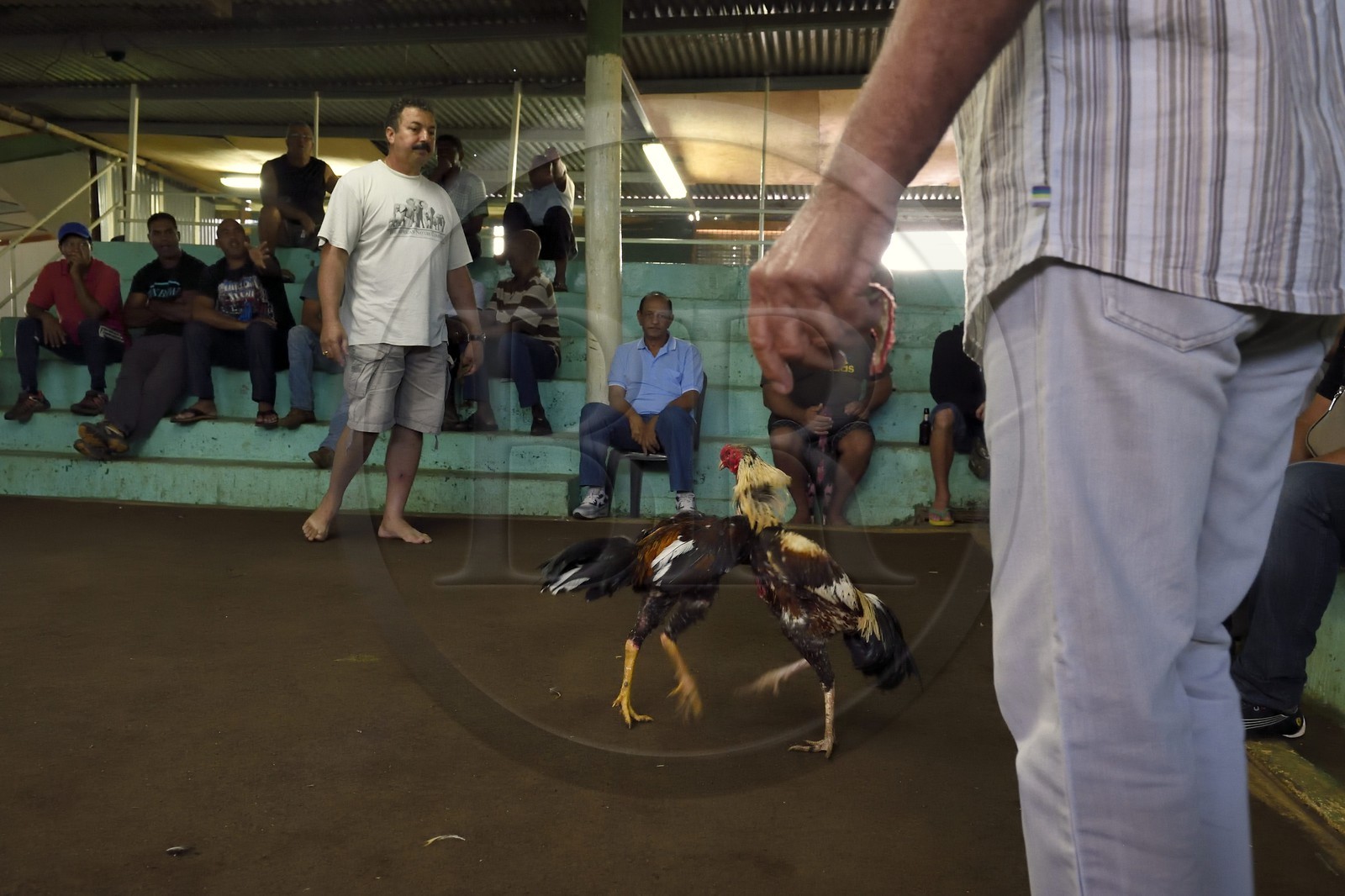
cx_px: 672
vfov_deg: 47.9
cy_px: 448
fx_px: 1008
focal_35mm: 27
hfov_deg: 67.4
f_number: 7.1
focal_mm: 27
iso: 6400
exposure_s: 1/100
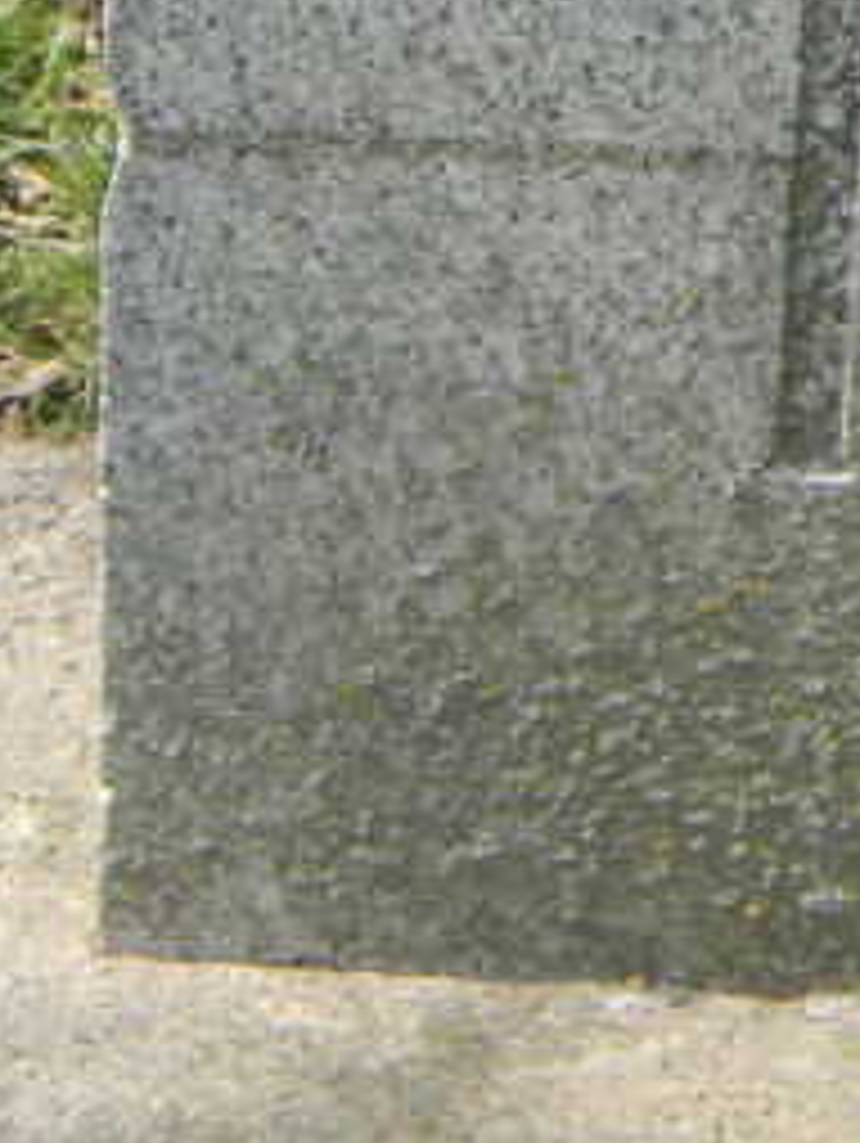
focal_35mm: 129
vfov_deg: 14.3
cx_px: 1040
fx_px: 4266
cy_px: -576
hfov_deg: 11.3
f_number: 3.8
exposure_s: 1/257
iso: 80
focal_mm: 7.3
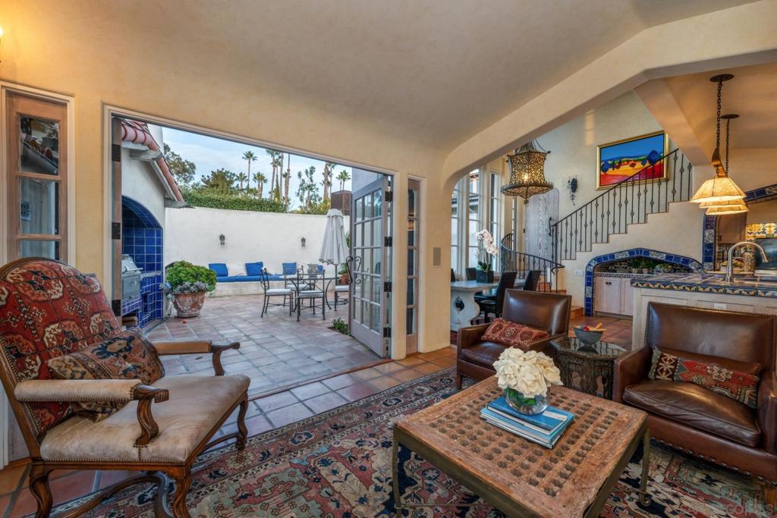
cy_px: 259
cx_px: 388
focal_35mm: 14
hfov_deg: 104.2
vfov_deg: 81.2
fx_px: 302
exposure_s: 1/160
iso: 640
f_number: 9
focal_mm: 14
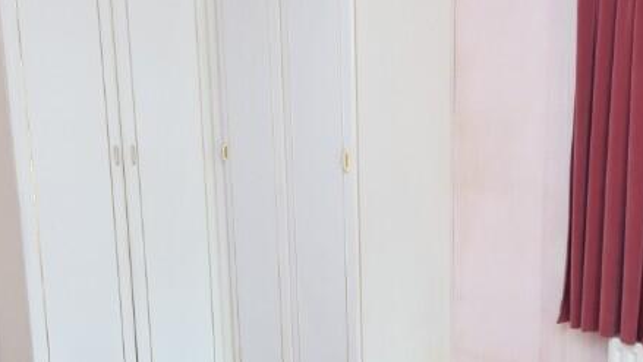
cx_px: 321
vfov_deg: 27.0
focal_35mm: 44
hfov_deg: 46.4
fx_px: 750
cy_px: 239
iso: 400
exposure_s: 1/100
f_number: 5
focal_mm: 12
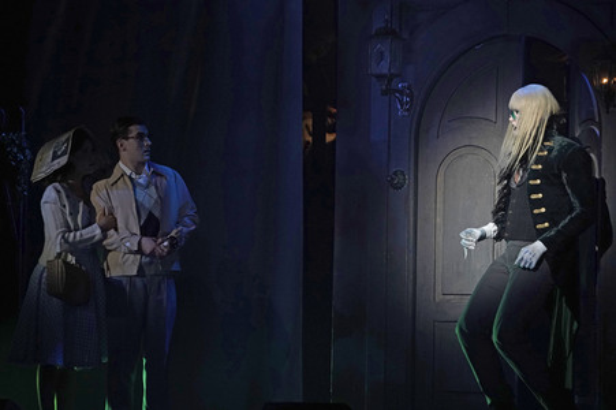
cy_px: 205
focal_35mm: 200
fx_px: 3420
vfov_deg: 6.9
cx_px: 308
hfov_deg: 10.3
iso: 3200
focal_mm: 200
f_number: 8
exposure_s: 1/160
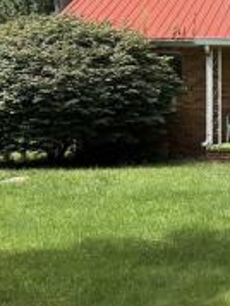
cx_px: 396
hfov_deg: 13.8
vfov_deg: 20.2
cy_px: 125
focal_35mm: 97
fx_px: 857
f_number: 1.78
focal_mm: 6.76
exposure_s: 1/4167
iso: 80
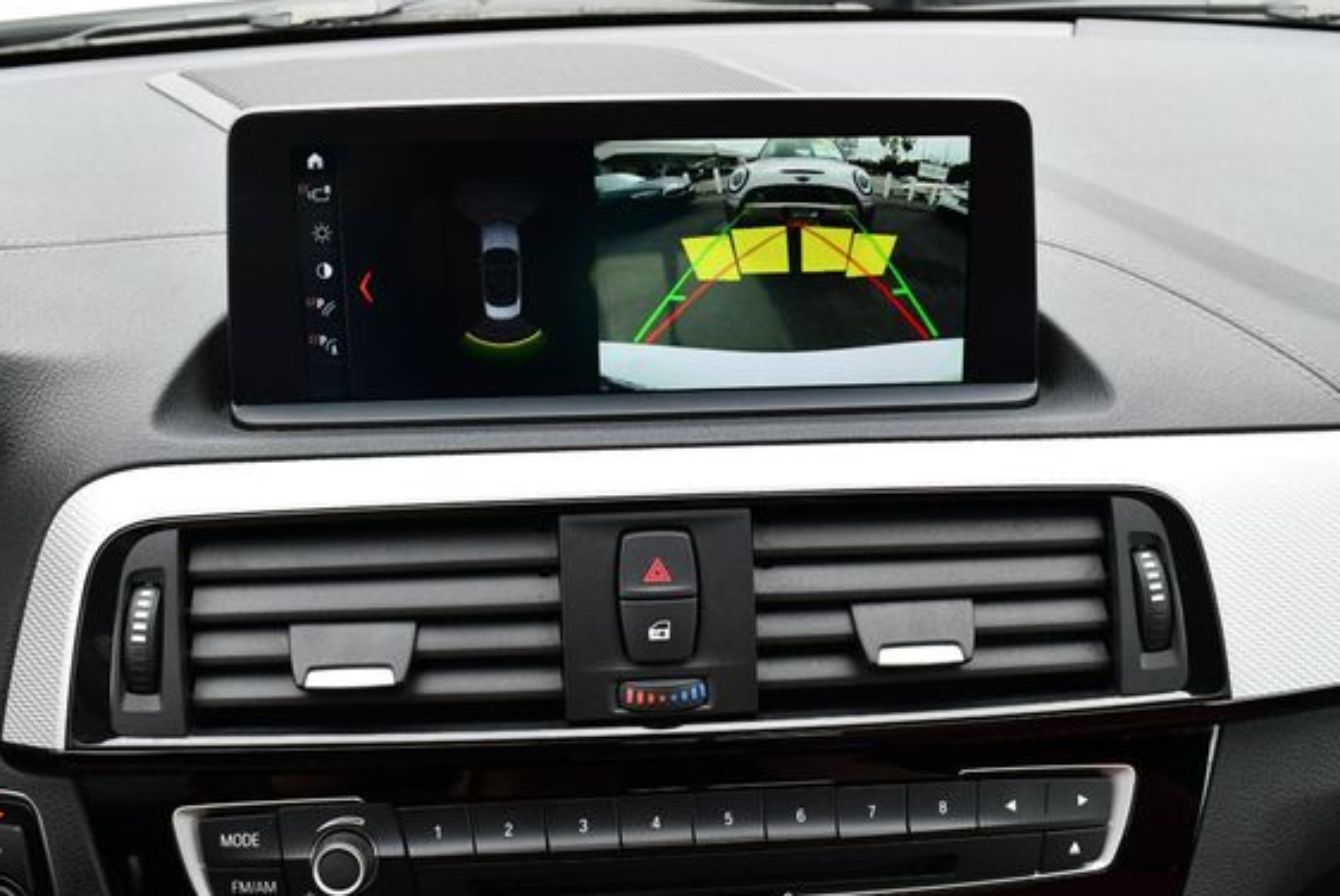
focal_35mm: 41
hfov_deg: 47.4
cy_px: 496
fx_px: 1528
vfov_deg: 32.7
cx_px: 653
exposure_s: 1/250
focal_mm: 18
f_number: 5.6
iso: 400
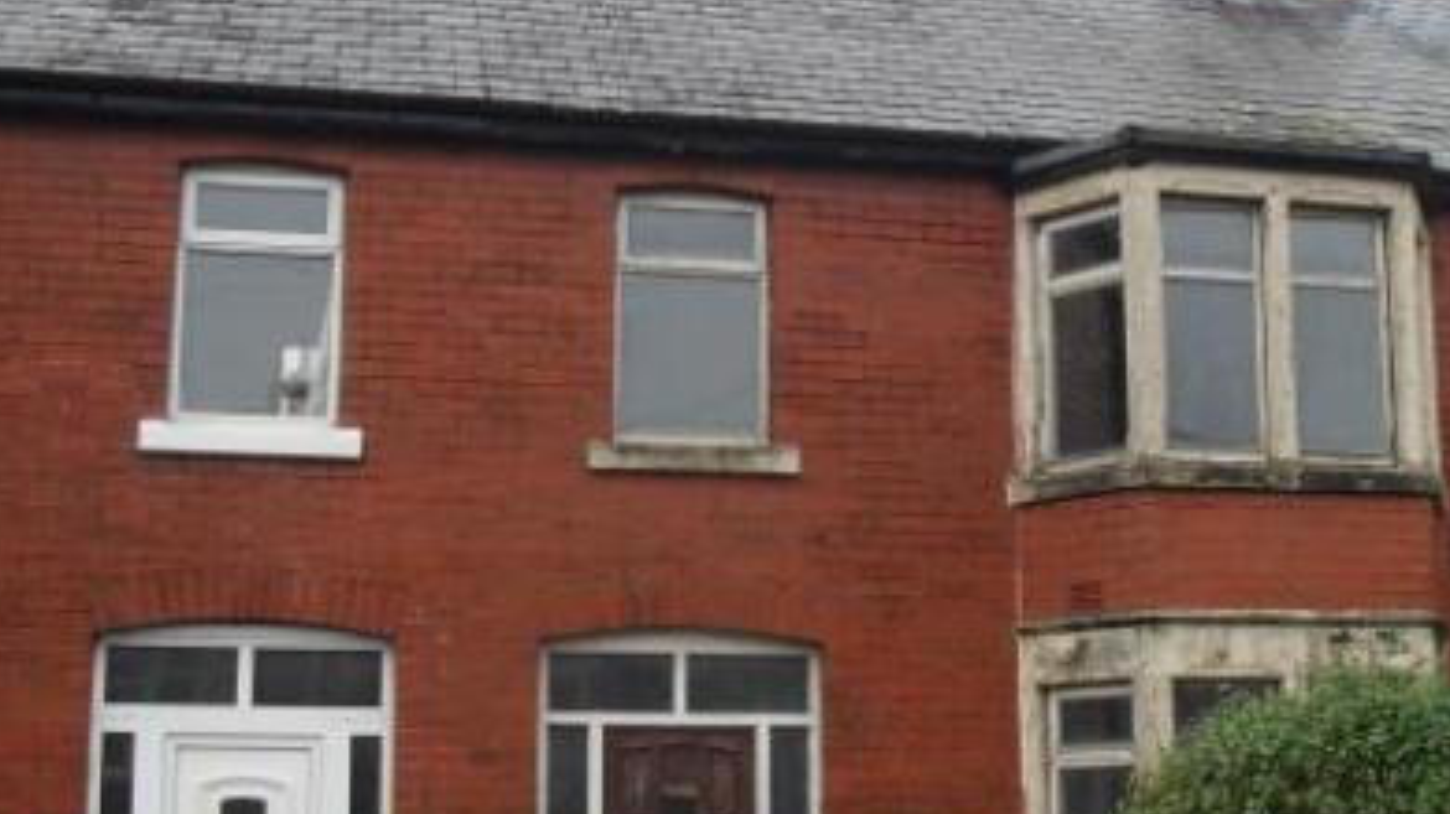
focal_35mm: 57
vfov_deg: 21.1
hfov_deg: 35.9
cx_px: 1054
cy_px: 429
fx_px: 2191
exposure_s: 1/180
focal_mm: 6.3
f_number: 3.2
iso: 100
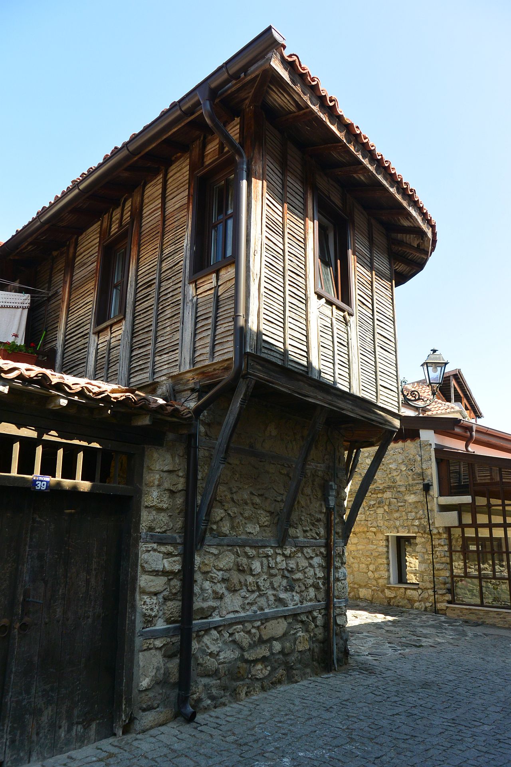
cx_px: 256
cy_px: 384
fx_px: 575
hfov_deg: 47.9
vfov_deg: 67.4
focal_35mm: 27
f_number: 4
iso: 160
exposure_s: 1/320
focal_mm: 10
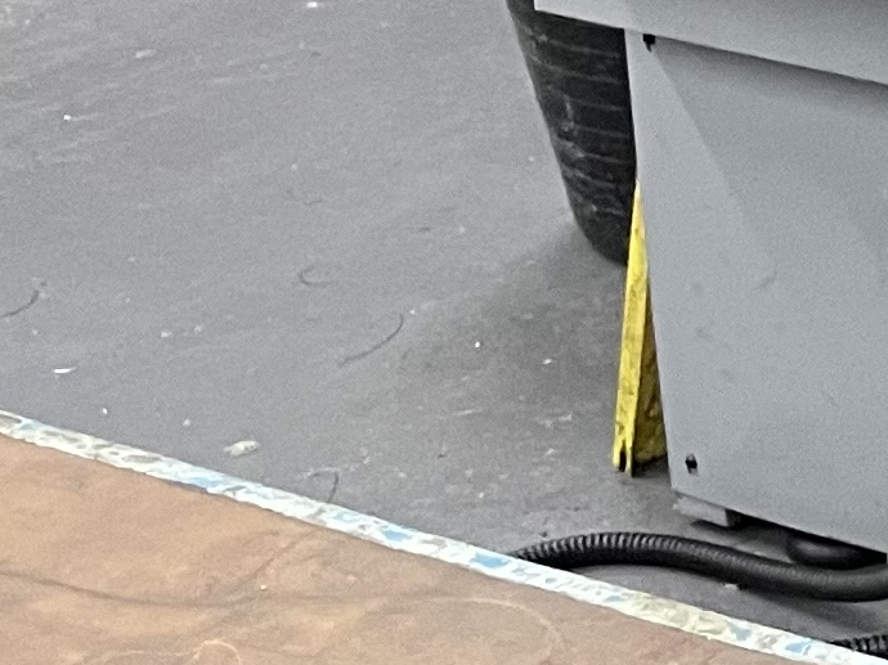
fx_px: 3898
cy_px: -569
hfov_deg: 10.5
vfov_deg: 9.3
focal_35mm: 152
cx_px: 2383
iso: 200
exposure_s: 1/60
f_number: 1.6
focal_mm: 4.2
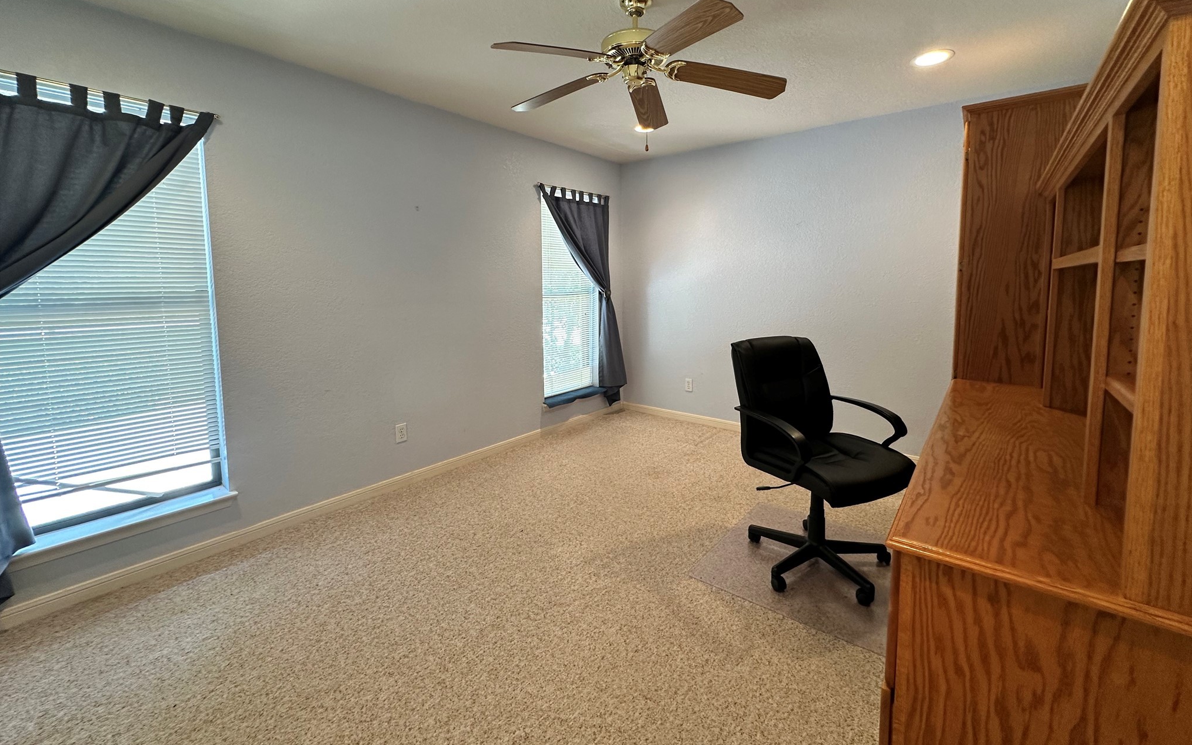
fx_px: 487
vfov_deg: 74.4
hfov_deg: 101.5
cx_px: 601
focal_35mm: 15
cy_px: 322
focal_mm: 2.22
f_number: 2.2
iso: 160
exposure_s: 1/60
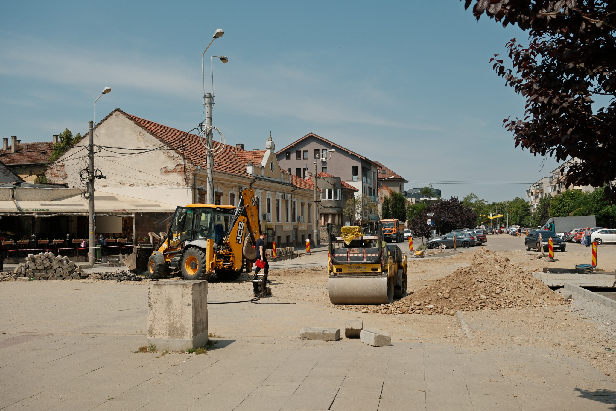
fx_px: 599
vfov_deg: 37.9
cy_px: 206
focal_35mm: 35
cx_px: 308
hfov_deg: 54.4
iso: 160
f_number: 5.6
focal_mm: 23.5
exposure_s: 1/950
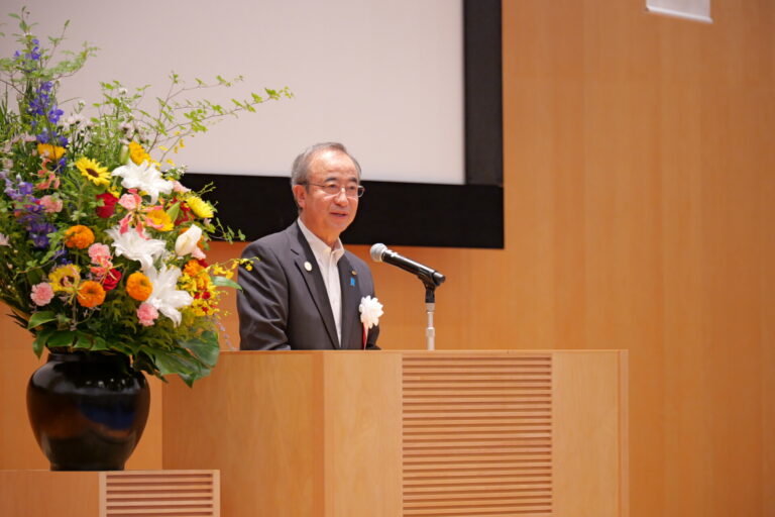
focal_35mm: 300
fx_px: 6458
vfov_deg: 4.6
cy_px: 258
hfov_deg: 6.9
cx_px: 388
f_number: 6.3
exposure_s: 1/50
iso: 6400
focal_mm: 300
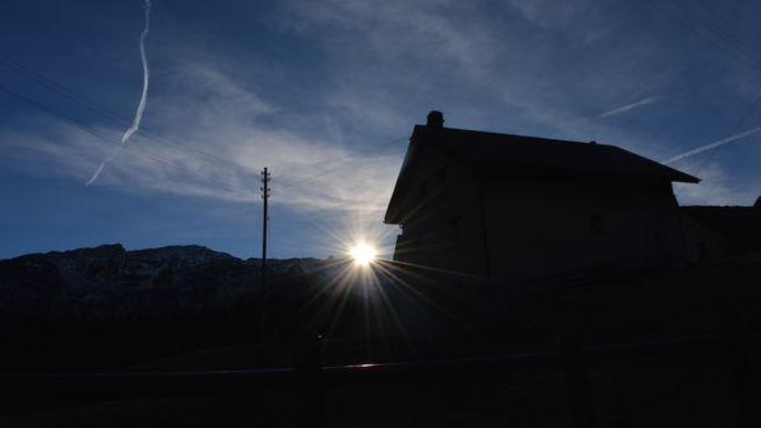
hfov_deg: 66.1
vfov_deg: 40.1
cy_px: 185
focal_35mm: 29
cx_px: 373
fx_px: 585
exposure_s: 1/640
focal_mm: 18
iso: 100
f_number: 13
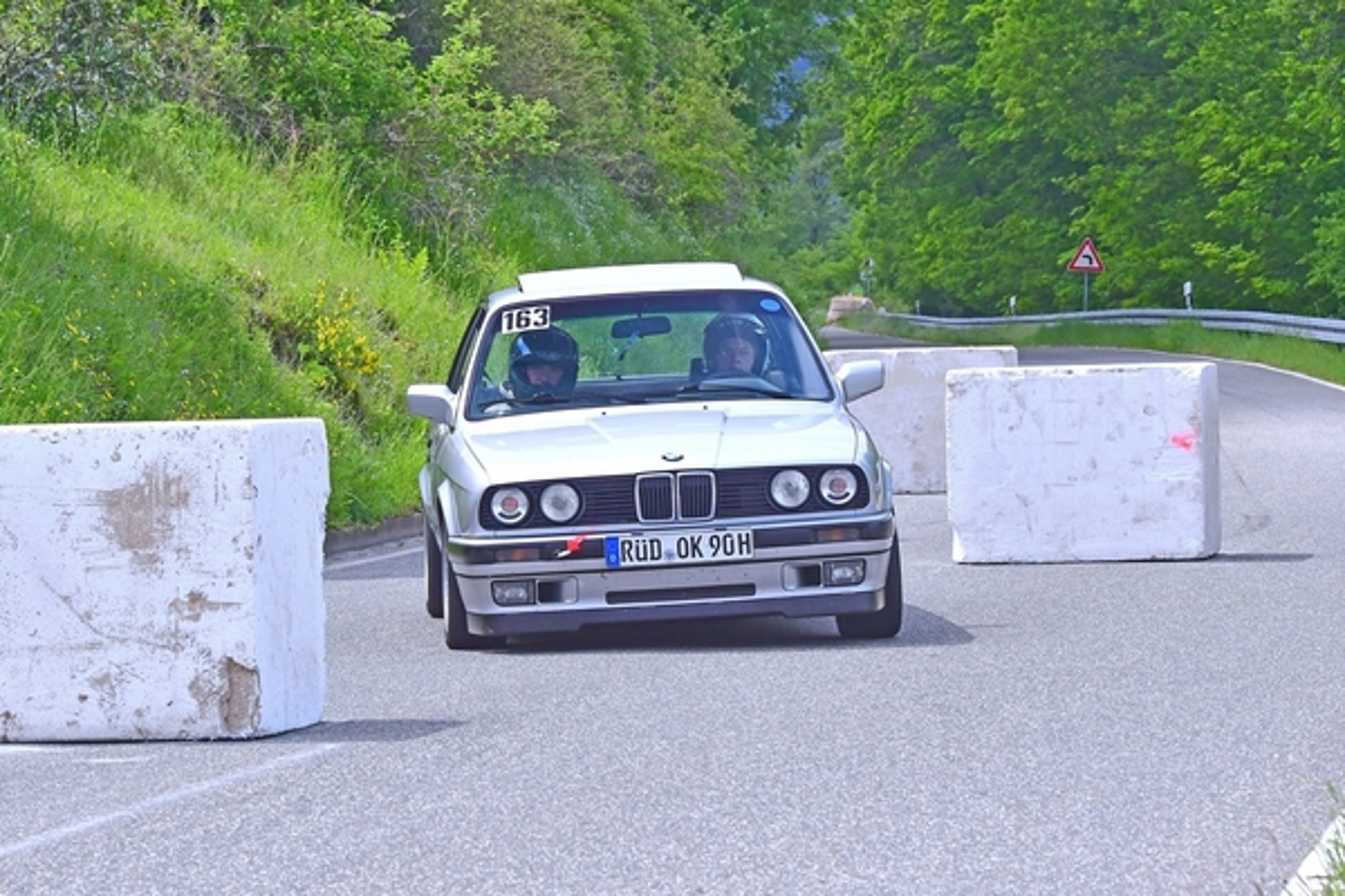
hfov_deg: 14.4
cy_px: 448
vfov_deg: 9.6
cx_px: 672
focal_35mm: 142
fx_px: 5324
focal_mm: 95
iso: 1000
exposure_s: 1/640
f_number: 11
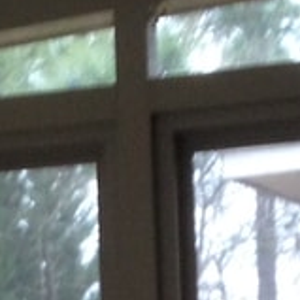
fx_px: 2540
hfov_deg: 6.7
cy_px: 700
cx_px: -58
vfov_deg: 6.5
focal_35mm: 259
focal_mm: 4.28
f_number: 2.4
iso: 80
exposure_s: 1/20
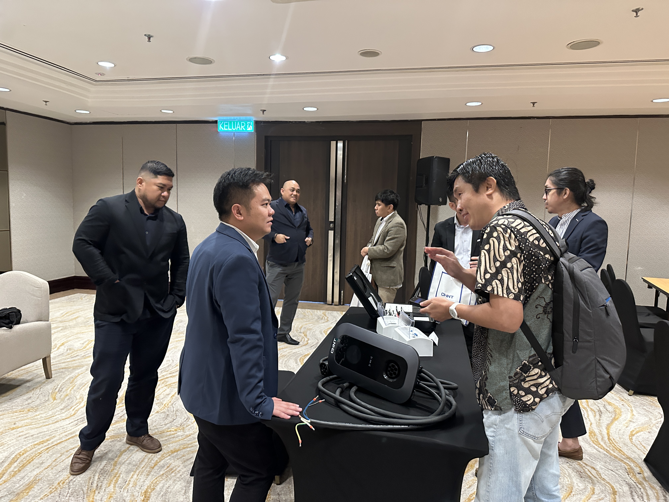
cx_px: 334
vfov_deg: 56.8
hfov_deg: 71.6
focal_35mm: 24
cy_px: 251
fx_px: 464
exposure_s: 1/50
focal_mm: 6.86
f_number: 1.78
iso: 800
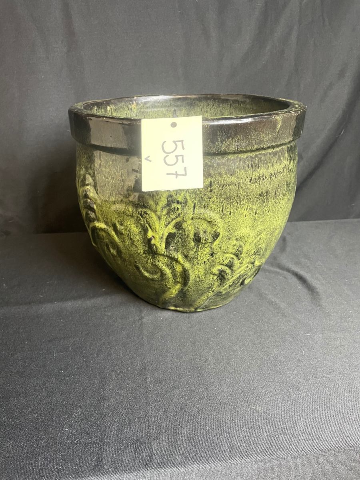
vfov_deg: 67.3
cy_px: 240
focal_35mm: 26
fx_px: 361
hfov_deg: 53.1
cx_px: 180
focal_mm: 4.2
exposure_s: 1/60
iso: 500
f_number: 1.6
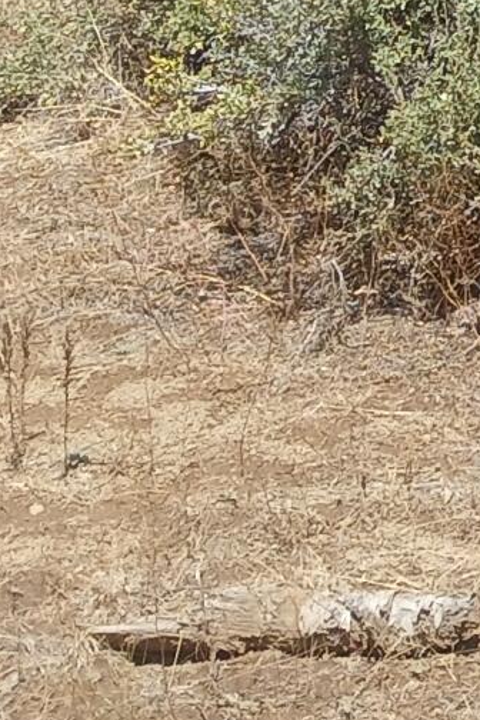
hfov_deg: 7.4
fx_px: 3220
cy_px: -874
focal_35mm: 161
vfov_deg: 11.2
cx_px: 1497
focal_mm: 3.98
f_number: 1.8
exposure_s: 1/345
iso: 20
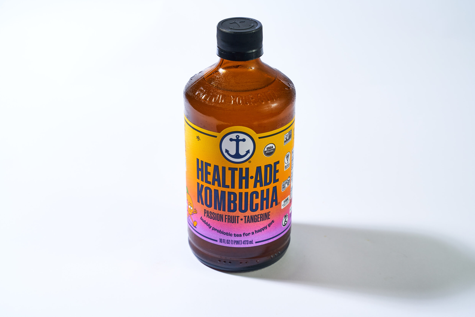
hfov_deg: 28.8
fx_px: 924
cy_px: 158
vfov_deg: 19.5
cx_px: 238
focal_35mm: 70
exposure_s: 1/125
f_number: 10
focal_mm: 70
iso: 125
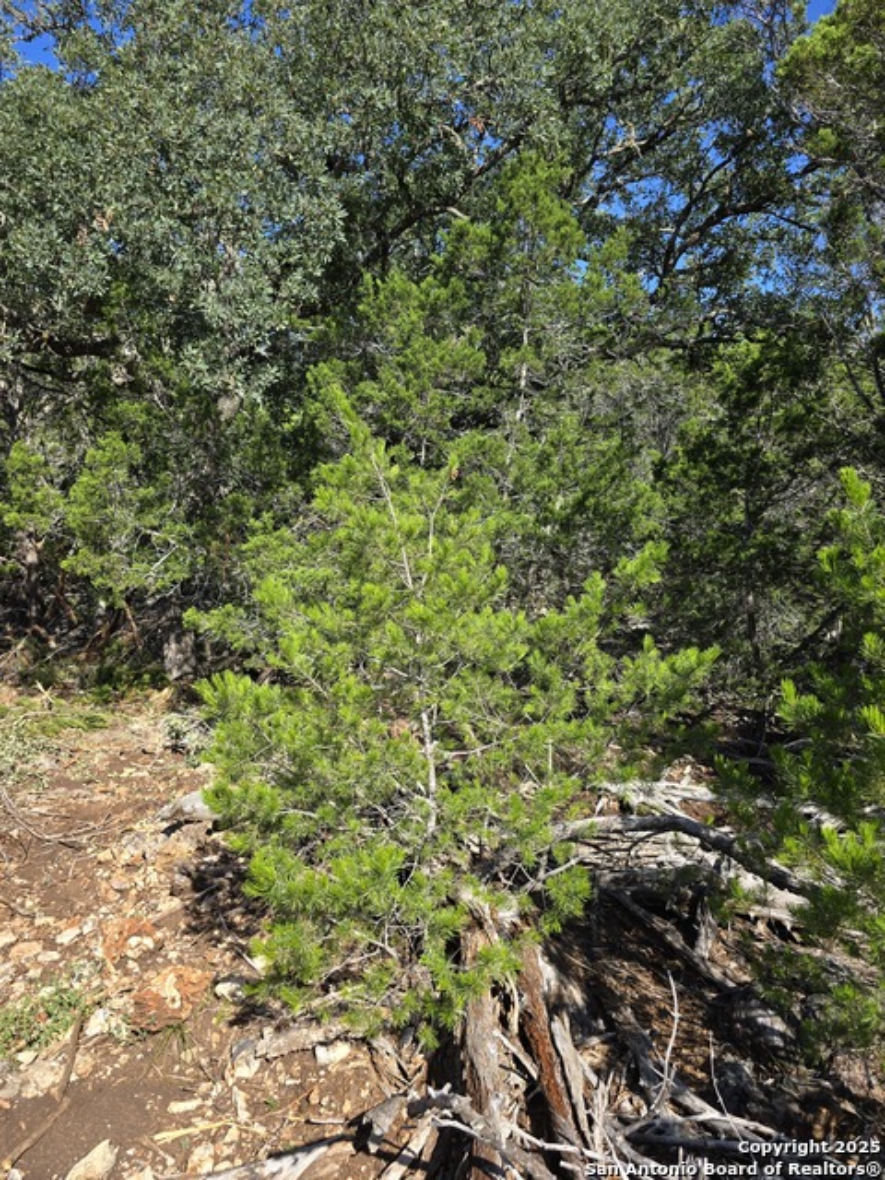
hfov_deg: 58.9
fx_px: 784
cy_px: 590
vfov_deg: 73.9
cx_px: 442
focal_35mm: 23
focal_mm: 6.3
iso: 12
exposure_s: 1/463
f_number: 1.7
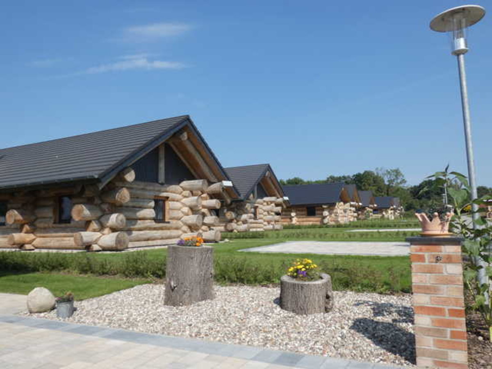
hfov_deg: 65.3
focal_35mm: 27
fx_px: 384
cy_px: 184
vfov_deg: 51.4
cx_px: 246
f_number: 3.5
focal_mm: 4.8
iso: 80
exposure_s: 1/1000
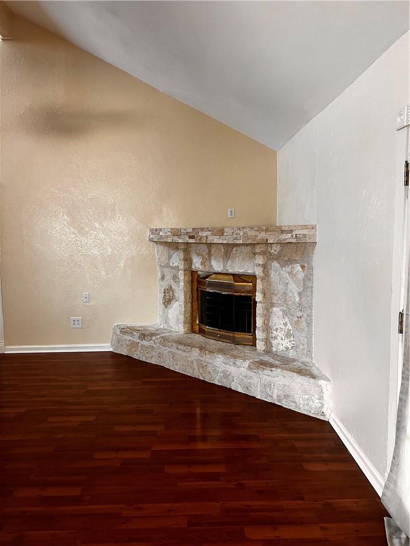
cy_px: 273
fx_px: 411
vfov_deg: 67.3
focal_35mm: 26
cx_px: 205
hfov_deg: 53.1
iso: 160
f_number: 1.5
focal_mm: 5.7
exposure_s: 1/60
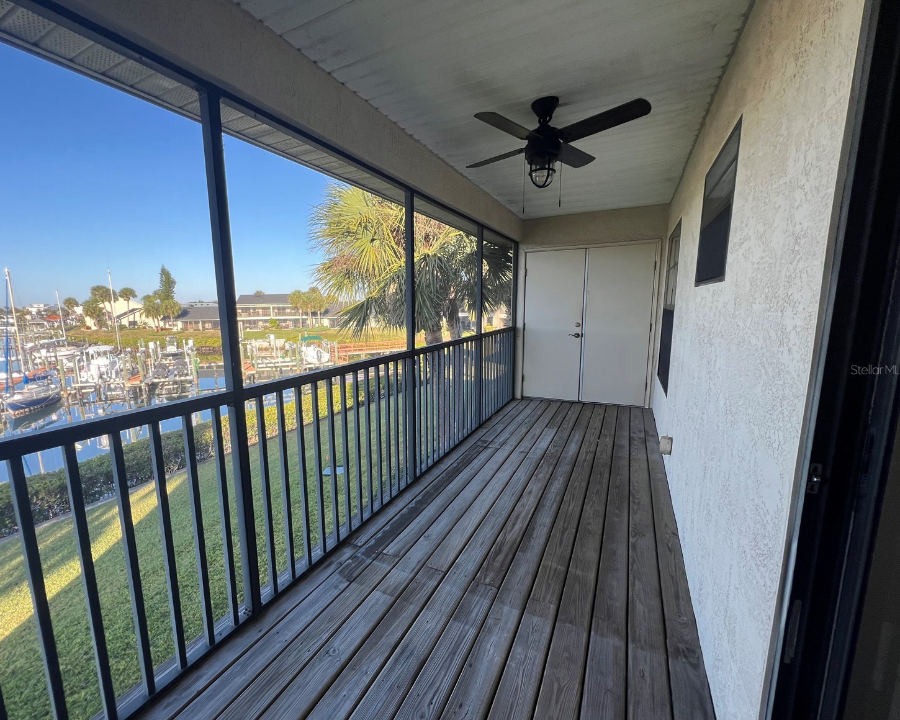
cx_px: 413
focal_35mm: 14
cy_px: 369
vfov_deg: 88.0
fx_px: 373
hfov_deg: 100.5
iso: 32
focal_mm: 1.57
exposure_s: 1/193
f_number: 1.8
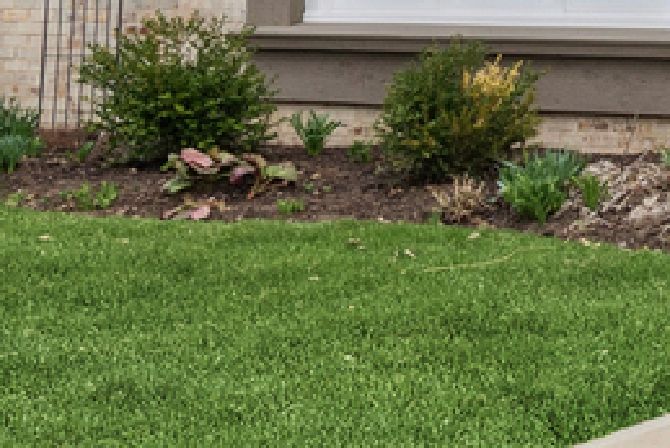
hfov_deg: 14.0
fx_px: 2328
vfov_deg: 10.8
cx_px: 1306
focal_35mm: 125
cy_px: -117
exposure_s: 1/125
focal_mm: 20
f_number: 11
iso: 400
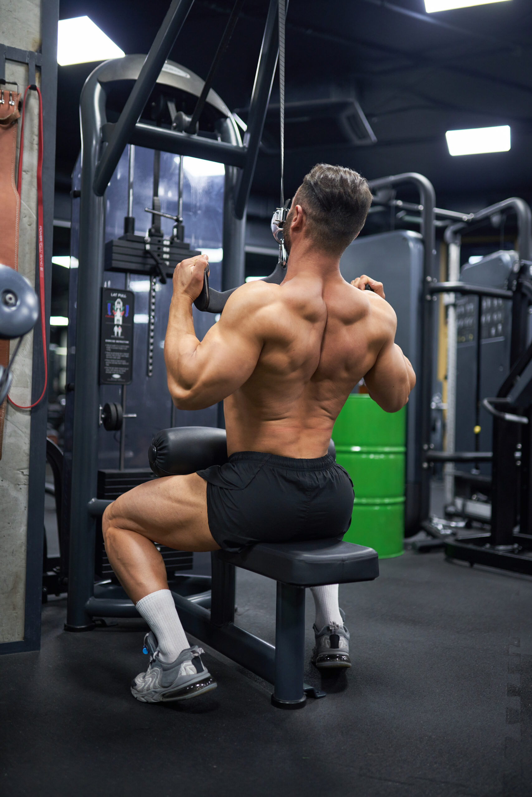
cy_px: 398
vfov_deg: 54.4
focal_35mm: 35
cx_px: 266
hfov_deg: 37.9
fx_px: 775
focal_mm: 35
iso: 640
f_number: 1.4
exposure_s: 1/100
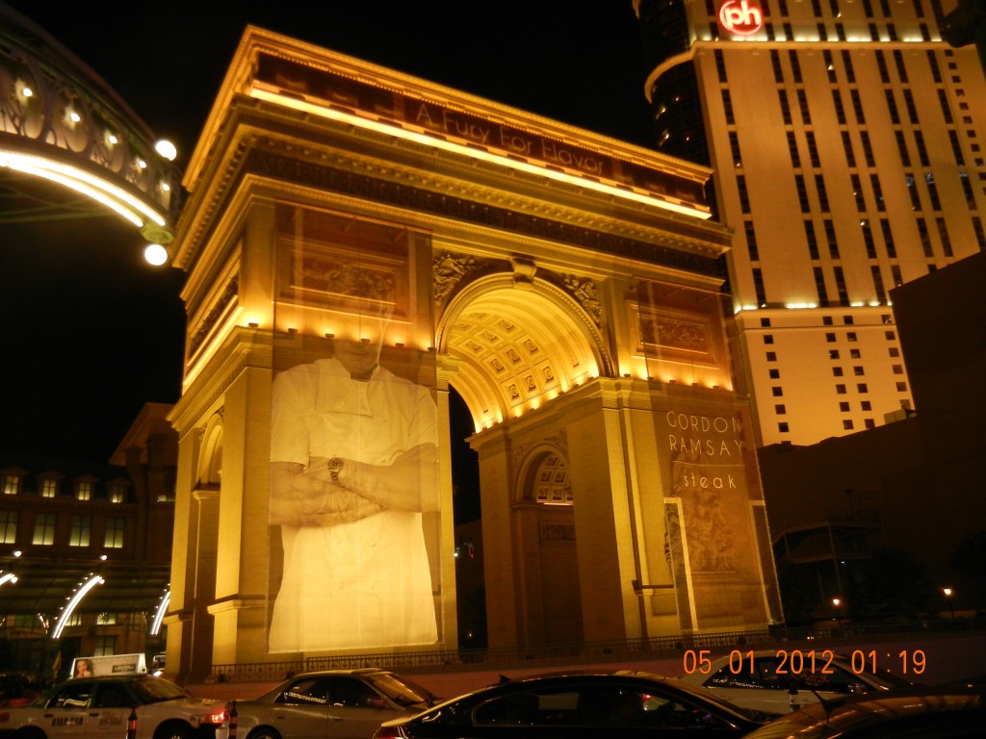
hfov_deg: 60.0
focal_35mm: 30
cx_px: 493
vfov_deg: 46.8
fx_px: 855
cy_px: 370
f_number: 3.5
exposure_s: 1/20.8
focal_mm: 5.4
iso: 400
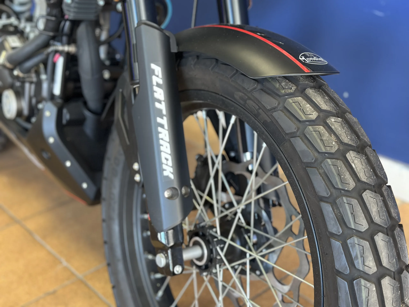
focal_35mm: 48
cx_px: 204
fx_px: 567
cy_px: 154
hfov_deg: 39.7
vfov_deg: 30.3
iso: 400
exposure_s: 1/50
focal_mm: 6.86
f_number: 1.78
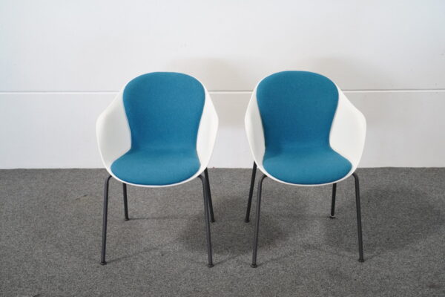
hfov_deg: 44.5
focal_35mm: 44
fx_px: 544
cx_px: 222
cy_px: 148
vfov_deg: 30.5
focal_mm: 44
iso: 5000
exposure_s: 1/160
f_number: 4
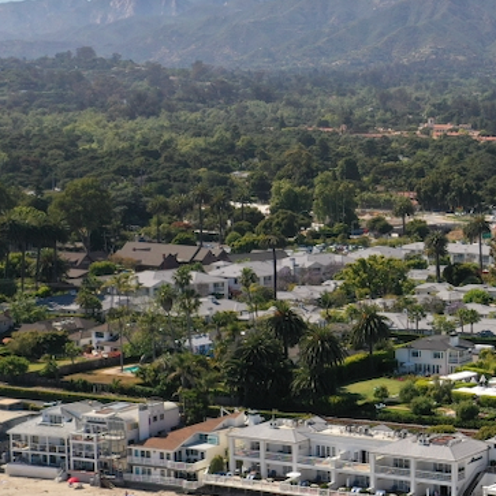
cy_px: 301
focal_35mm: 84
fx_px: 1362
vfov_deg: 20.6
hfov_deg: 18.2
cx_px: 760
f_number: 4
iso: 100
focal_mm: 10.26
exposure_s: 1/120
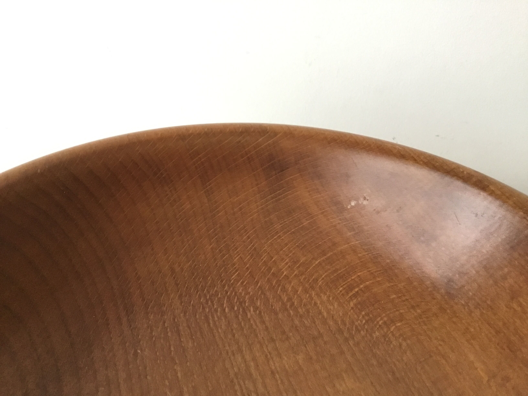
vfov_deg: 45.4
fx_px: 473
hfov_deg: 58.4
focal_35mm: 31
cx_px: 264
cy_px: 198
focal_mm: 3.3
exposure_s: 1/25
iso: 250
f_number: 2.4
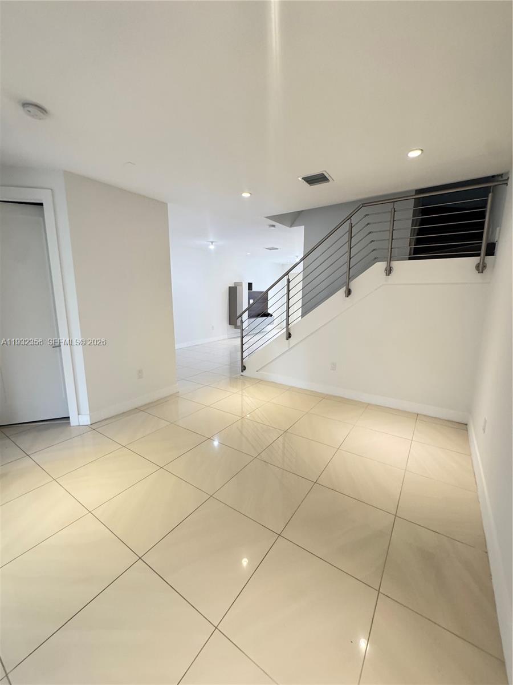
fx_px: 277
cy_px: 342
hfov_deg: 85.7
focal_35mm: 14
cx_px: 256
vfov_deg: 102.1
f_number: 2.2
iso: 400
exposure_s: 1/60
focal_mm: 2.22
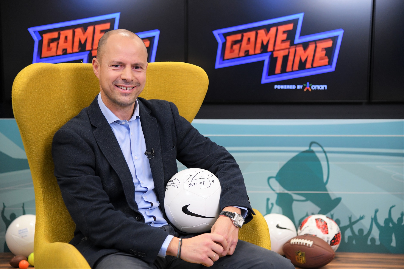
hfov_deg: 31.0
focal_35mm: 65
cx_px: 202
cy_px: 134
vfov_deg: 20.9
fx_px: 729
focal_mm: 65
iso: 1600
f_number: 4
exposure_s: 1/320
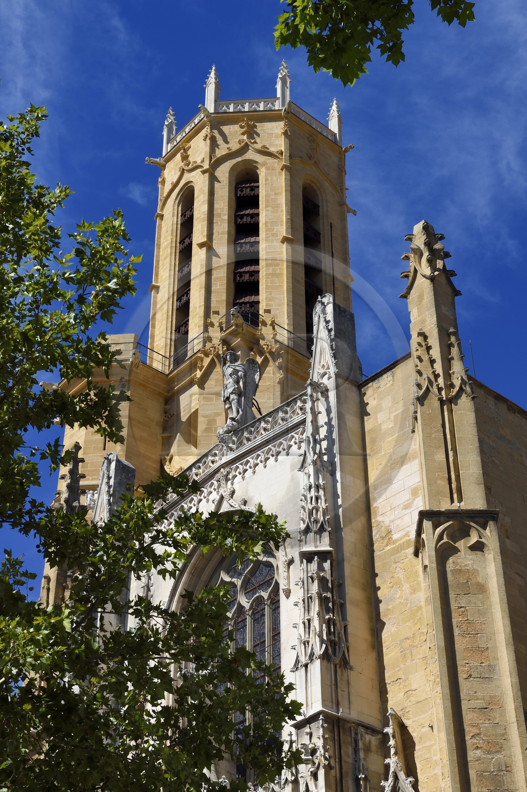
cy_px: 396
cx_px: 264
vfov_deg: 35.7
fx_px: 1231
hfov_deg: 24.2
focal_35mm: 56
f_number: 16
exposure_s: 1/250
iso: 200
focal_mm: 56
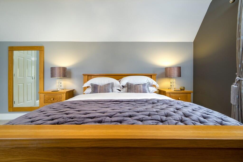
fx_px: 101
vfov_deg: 77.3
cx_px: 122
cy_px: 81
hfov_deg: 100.4
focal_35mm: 15
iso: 160
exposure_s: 1/10
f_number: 7.1
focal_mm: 10.1
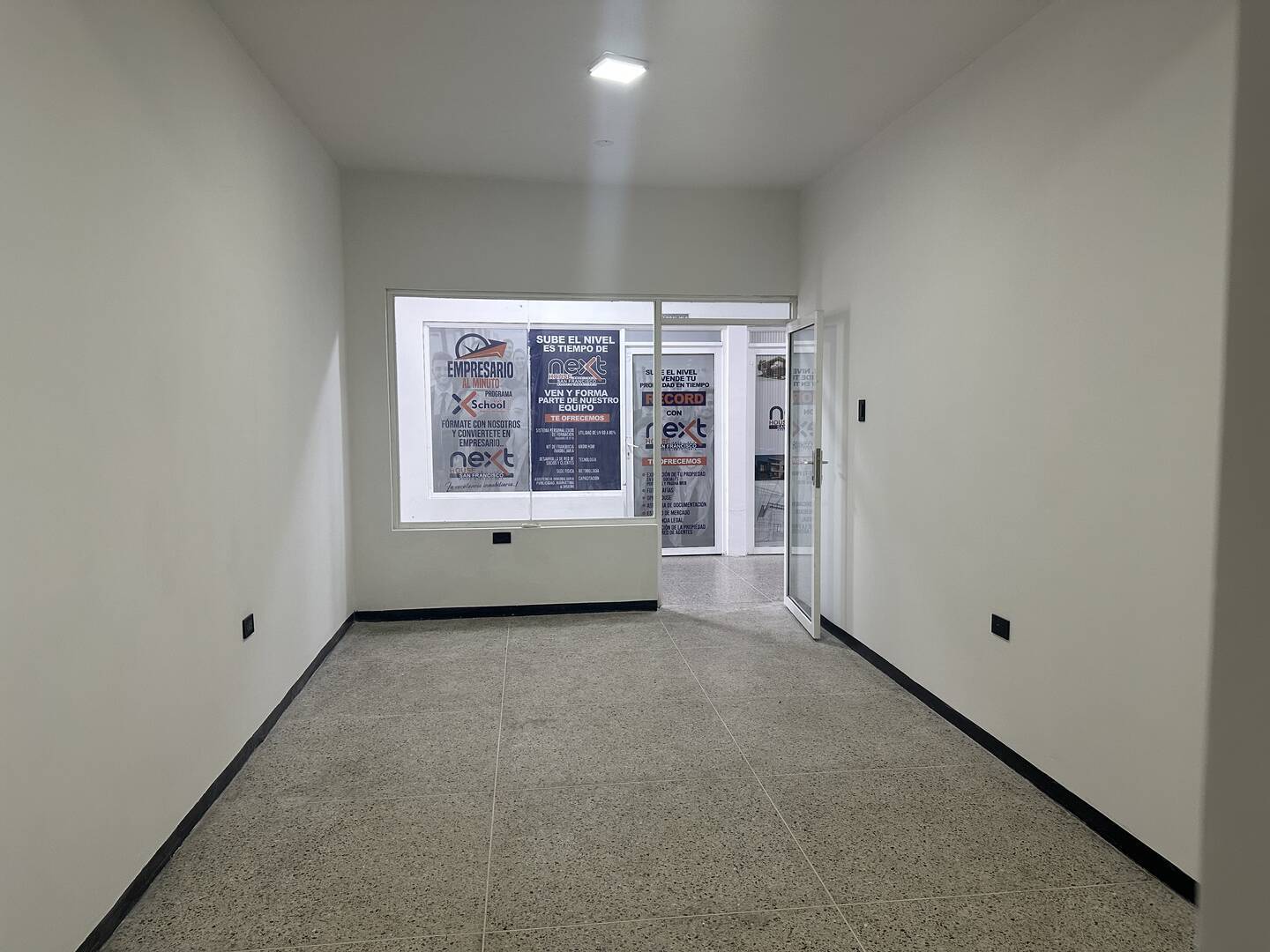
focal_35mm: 24
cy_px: 476
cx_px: 635
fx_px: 881
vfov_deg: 56.8
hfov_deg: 71.6
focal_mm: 6.86
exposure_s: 1/120
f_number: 1.78
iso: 200
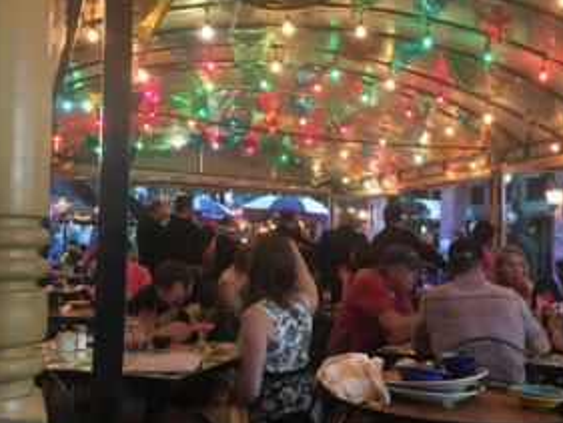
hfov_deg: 45.5
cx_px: 344
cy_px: 231
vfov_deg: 35.1
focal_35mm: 41
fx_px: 667
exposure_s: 1/15
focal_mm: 4.15
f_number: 2.2
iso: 250
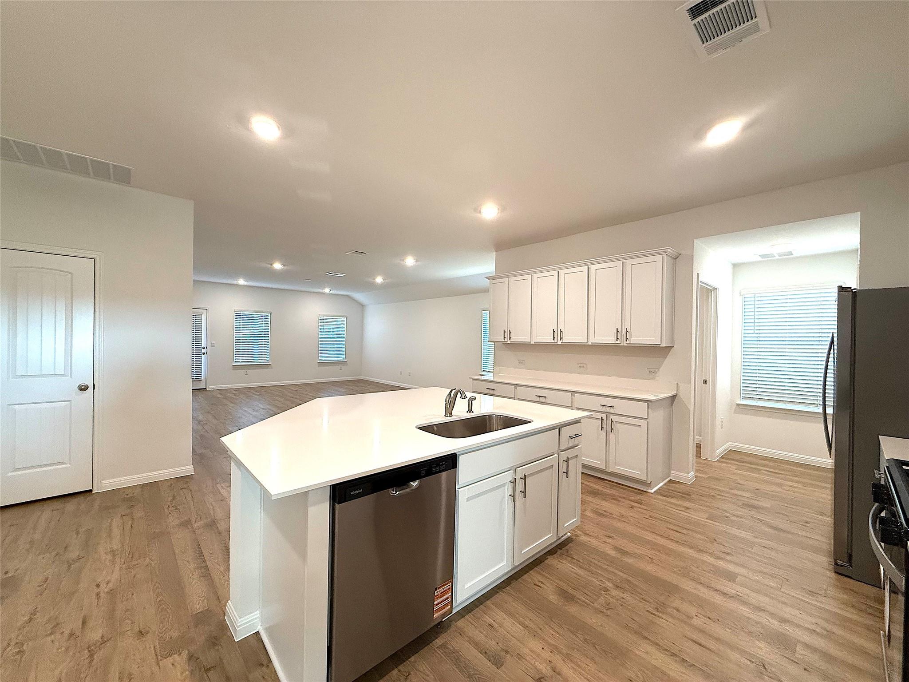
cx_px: 454
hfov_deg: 102.1
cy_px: 341
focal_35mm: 14
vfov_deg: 85.7
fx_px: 368
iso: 250
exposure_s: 1/120
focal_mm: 2.22
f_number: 2.2
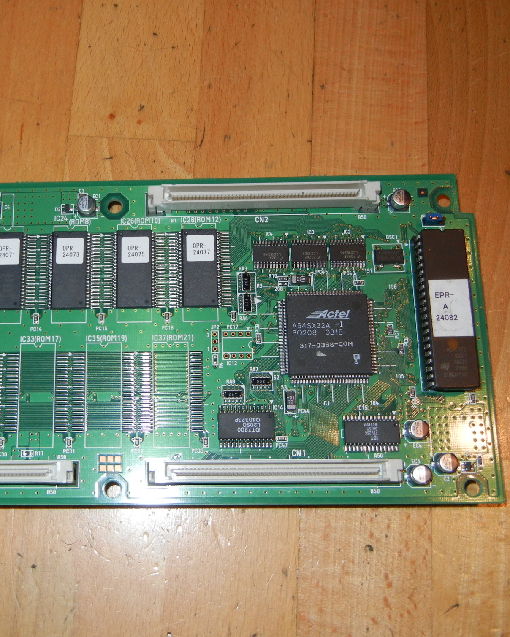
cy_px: 318
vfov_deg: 41.2
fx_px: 849
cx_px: 130
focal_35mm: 45
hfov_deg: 32.8
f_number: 3.6
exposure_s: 1/30
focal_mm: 6.2
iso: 200
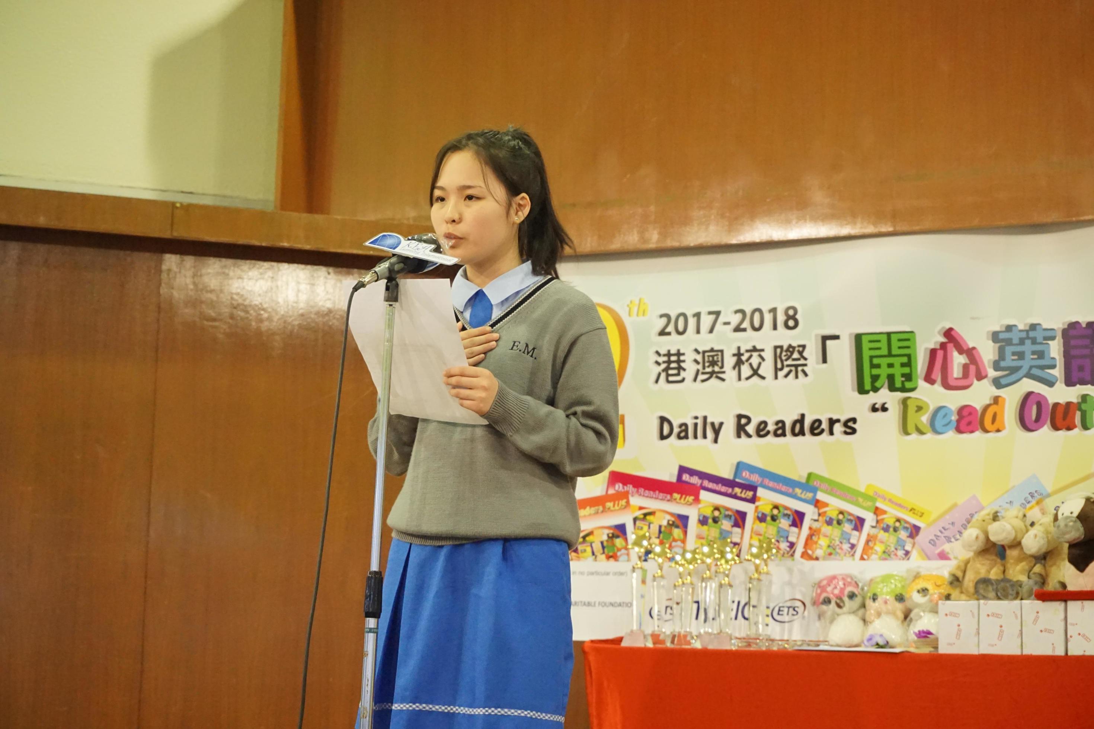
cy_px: 364
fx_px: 2279
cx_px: 547
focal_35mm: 75
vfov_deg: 18.2
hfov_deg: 27.0
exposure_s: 1/80
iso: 3200
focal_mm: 50
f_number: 5.6
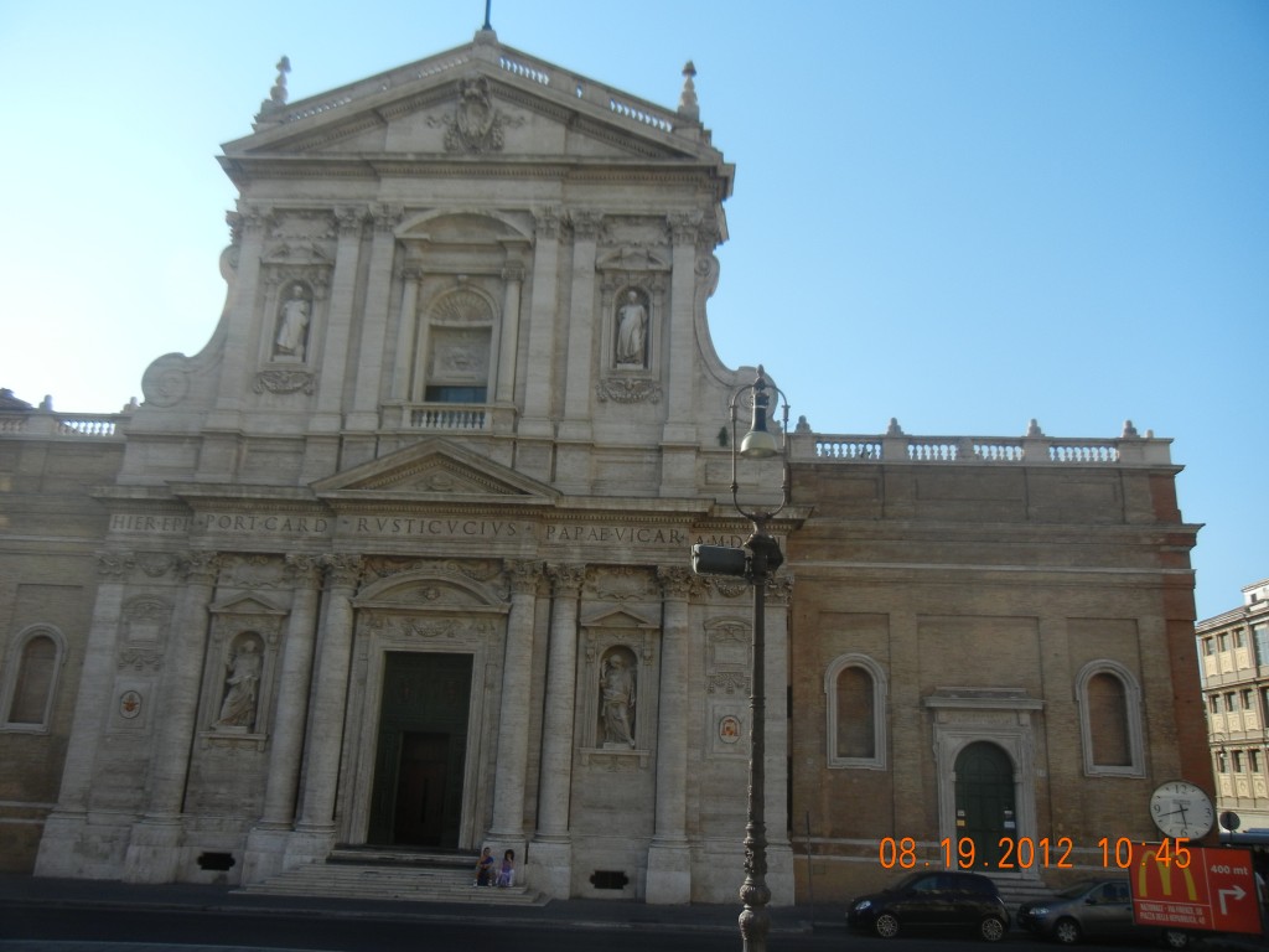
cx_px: 634
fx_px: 1100
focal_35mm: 30
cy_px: 476
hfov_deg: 60.0
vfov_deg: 46.8
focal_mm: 5.4
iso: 160
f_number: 3.5
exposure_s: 1/990
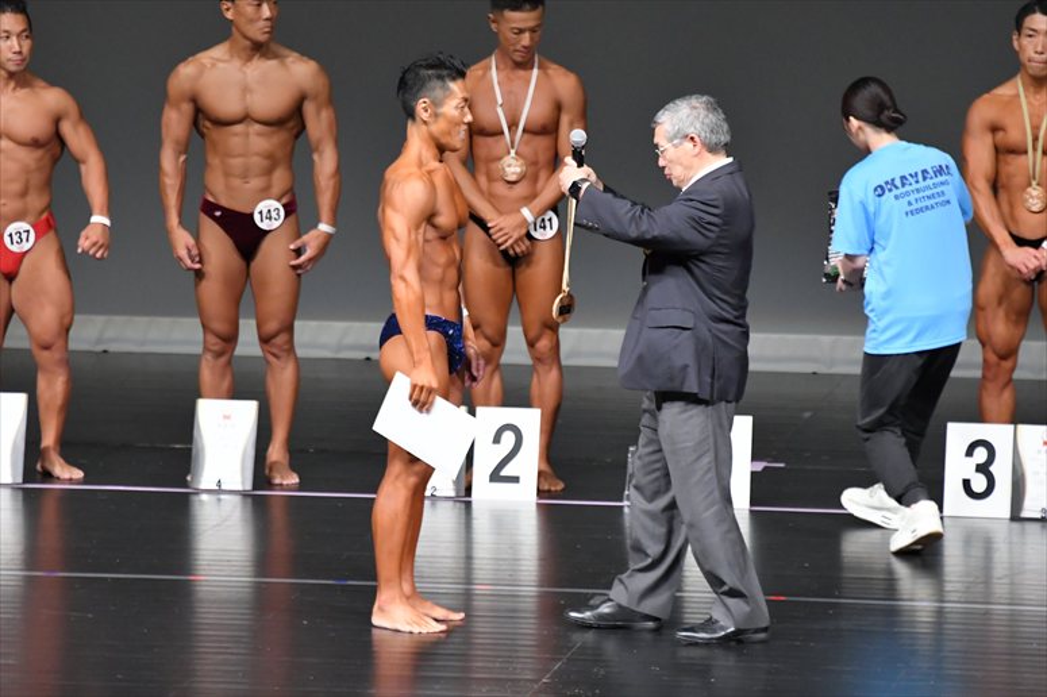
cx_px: 524
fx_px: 10029
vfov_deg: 4.0
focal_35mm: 345
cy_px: 348
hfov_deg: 6.0
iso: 5000
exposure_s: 1/400
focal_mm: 230
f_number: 5.6
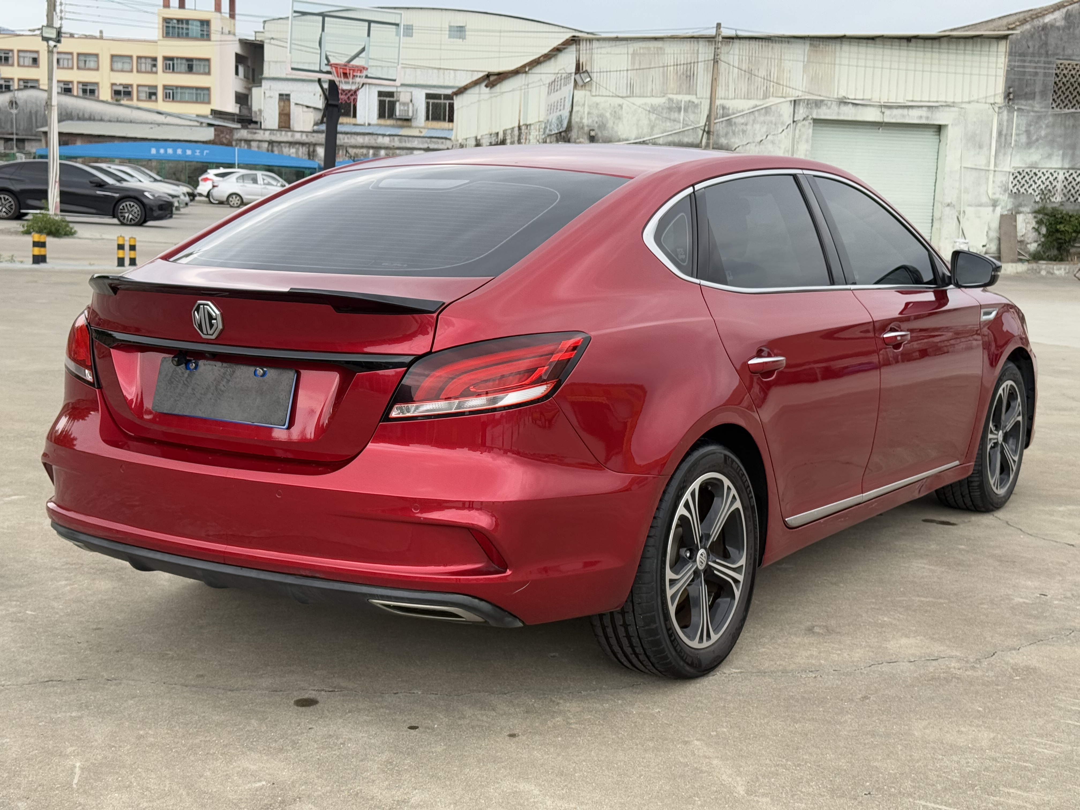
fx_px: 1498
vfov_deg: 30.3
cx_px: 540
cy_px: 405
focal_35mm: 48
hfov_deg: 39.7
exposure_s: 1/1133
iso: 80
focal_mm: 6.76
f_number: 1.78
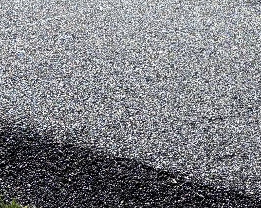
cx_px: 301
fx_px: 1058
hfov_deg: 13.7
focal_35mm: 137
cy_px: -50
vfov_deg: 11.0
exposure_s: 1/2538
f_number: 1.6
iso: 64
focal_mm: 5.96
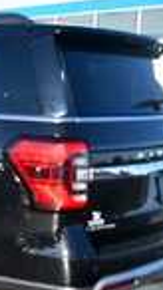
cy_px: 142
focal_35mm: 69
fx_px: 531
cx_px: -44
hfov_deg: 16.6
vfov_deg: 30.6
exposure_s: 1/250
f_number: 8
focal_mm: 16
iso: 125
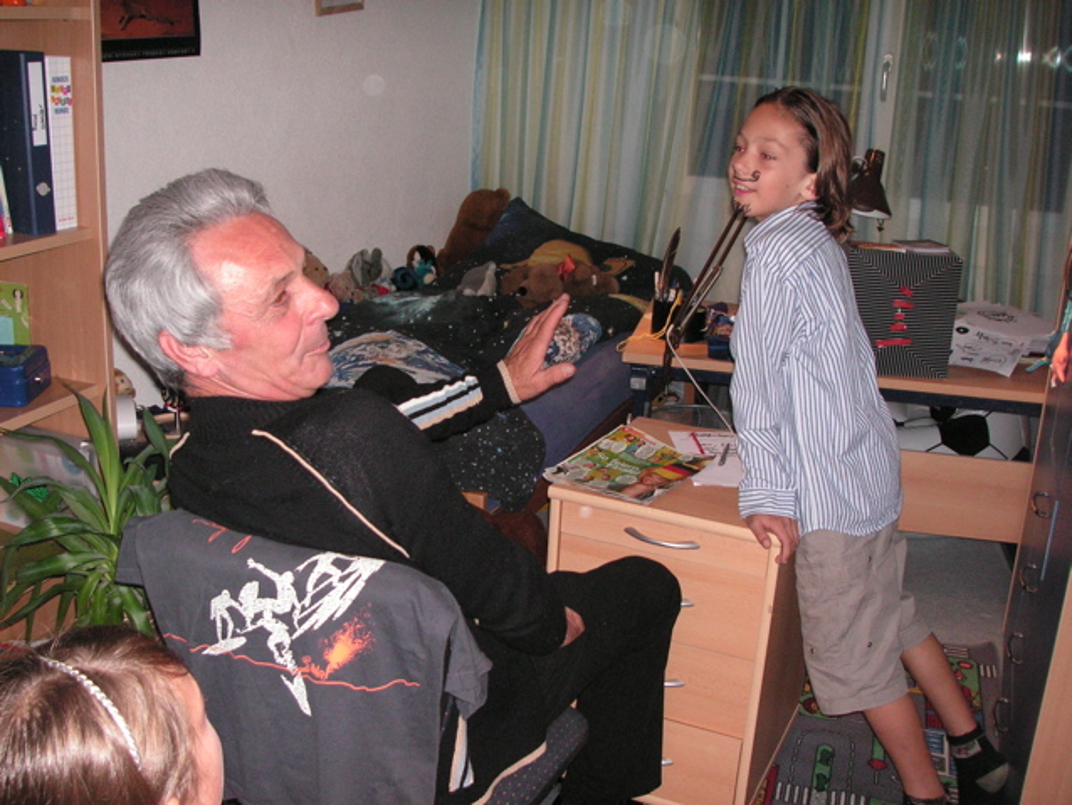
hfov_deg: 49.0
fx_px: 1177
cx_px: 536
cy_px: 402
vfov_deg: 37.7
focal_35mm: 38
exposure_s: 1/45
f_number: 3.3
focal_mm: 6.3
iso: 160
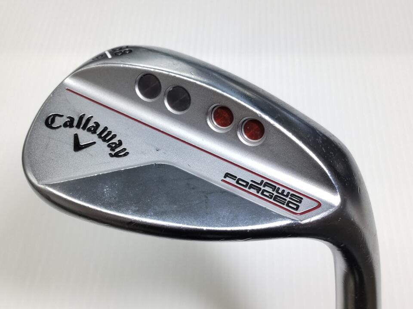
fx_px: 286
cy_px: 154
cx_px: 206
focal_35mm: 24
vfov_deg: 56.8
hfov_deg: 71.6
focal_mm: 3.43
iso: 67
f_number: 2
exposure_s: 1/50
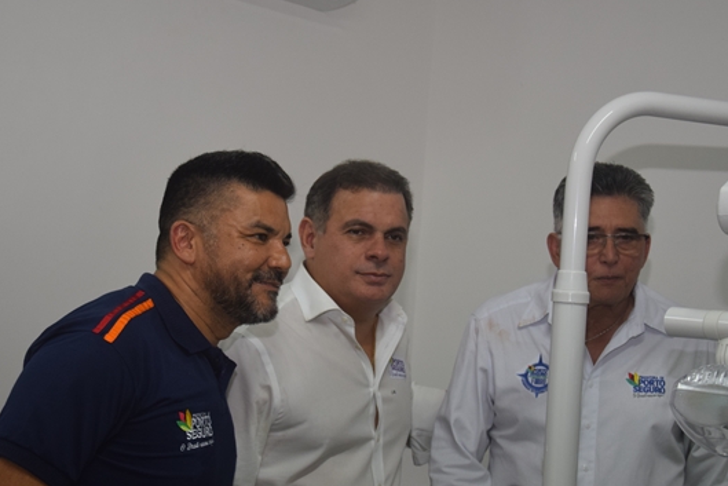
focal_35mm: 63
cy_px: 275
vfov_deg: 21.6
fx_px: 1274
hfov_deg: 31.9
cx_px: 379
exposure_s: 1/100
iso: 500
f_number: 5
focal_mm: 30
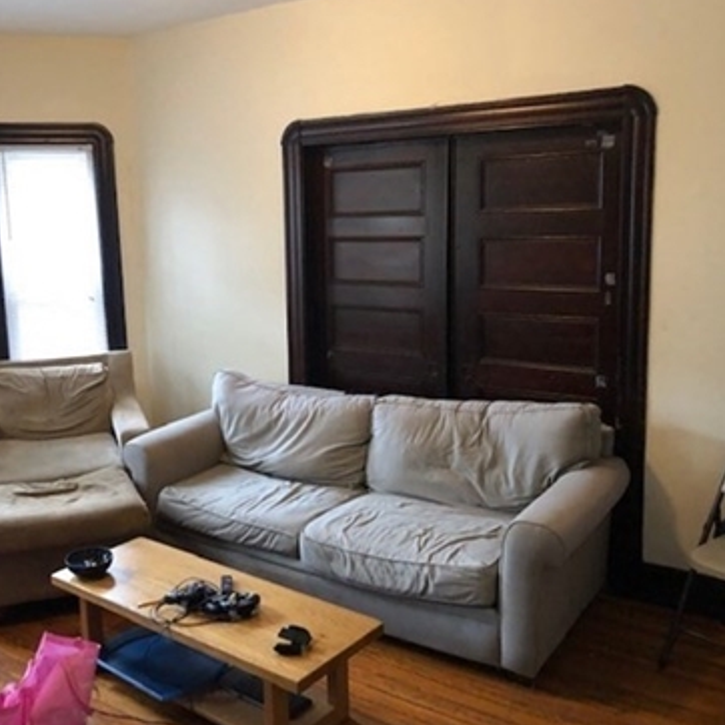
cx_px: 268
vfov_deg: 47.2
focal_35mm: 35
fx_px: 829
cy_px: 360
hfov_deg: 46.8
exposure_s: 1/15
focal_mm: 3.99
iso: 100
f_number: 1.8
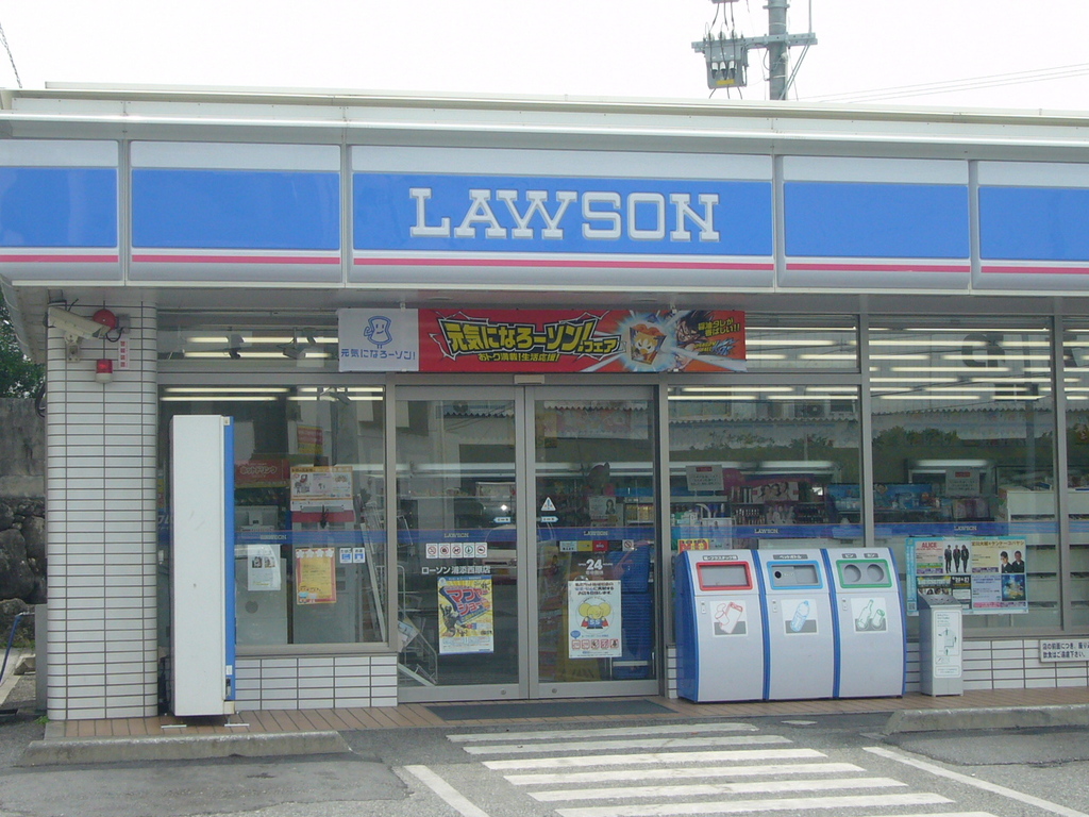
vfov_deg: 19.9
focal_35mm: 74
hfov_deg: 26.3
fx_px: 2328
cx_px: 544
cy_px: 408
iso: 80
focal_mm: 8.8
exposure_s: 1/200
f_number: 8
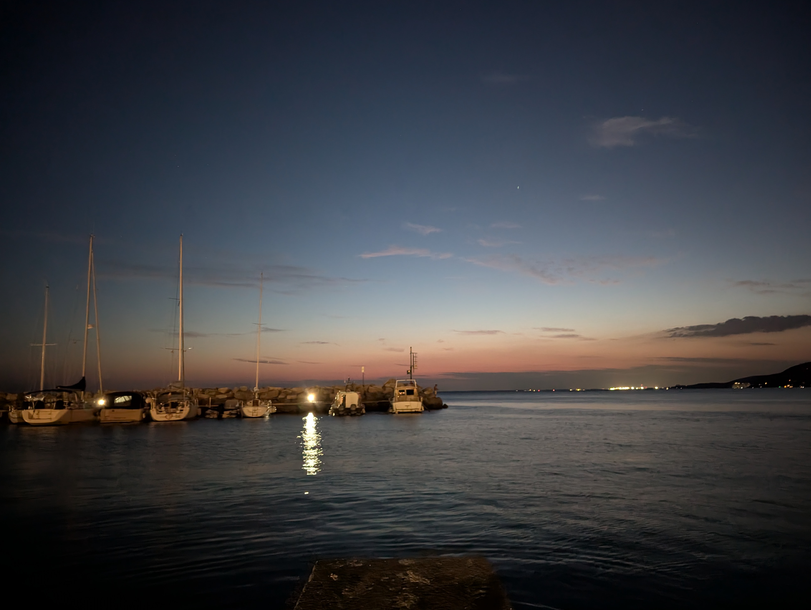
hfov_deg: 69.3
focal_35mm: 25
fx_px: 587
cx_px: 403
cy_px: 299
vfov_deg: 55.0
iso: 4208
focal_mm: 6.81
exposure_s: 1/9.96
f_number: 1.85
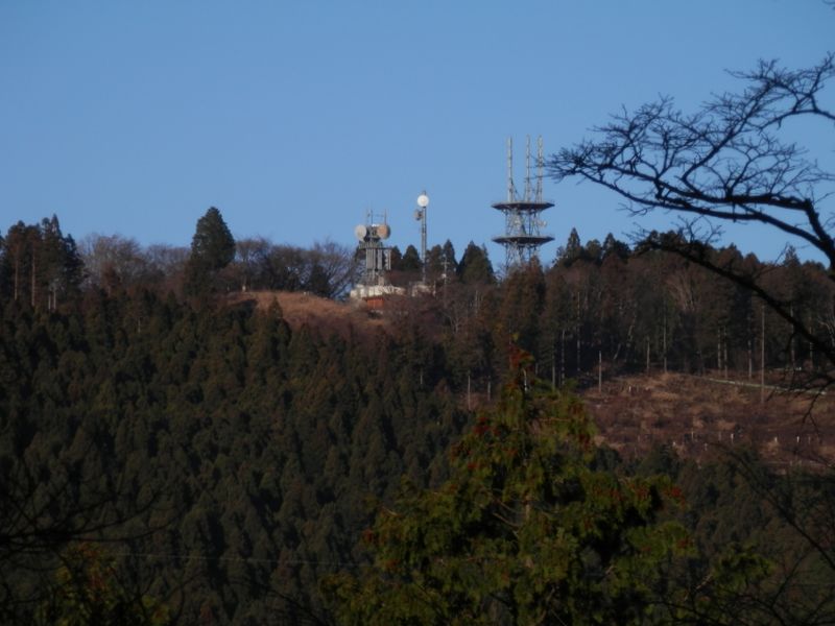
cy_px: 313
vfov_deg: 4.5
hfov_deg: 6.0
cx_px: 418
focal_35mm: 332
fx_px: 8008
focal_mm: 59.3
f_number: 6.7
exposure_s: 1/500
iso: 80
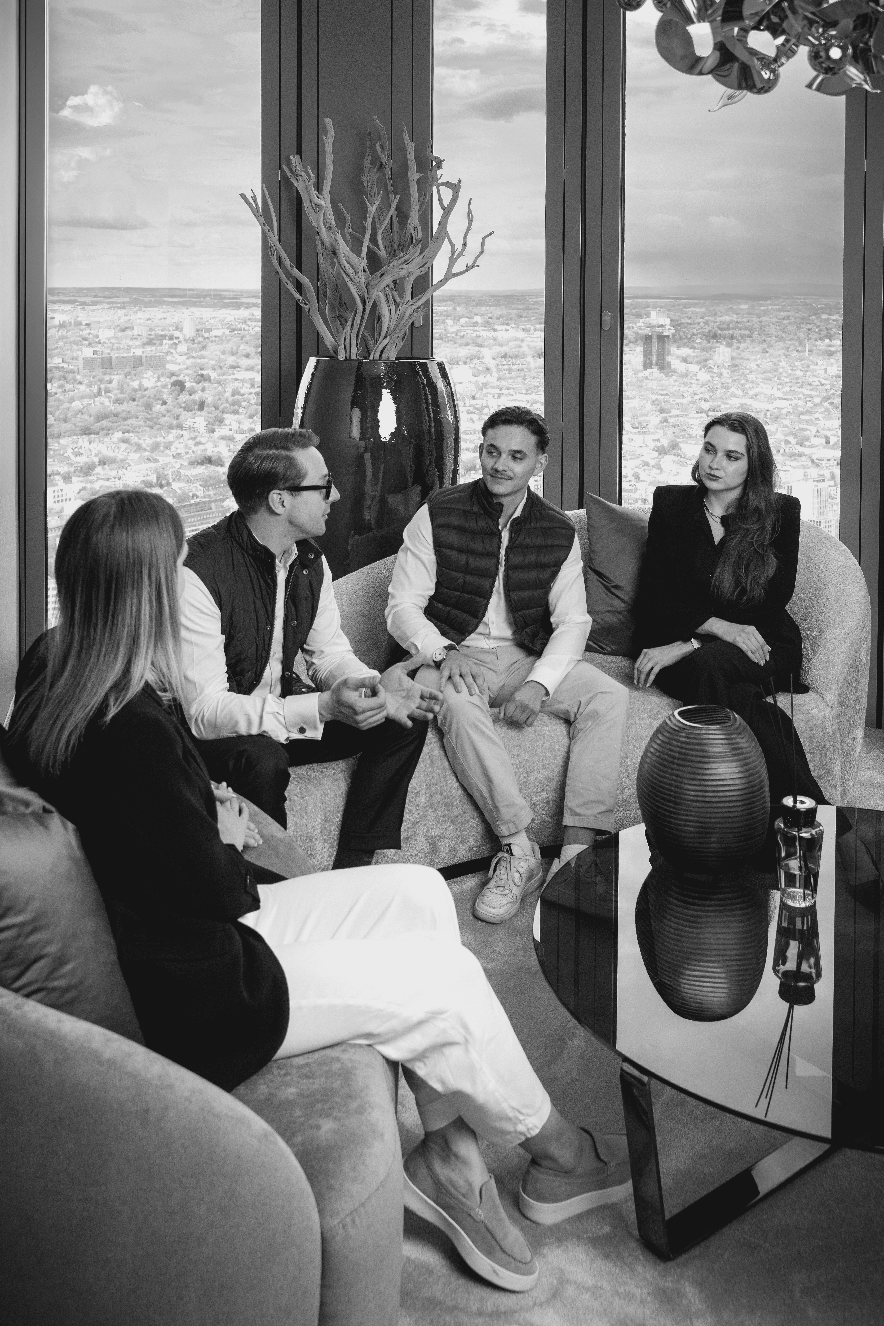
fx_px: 1179
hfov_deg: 41.1
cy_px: 663
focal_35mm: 32
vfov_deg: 58.7
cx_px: 442
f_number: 6.3
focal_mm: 32
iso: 200
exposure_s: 1/100
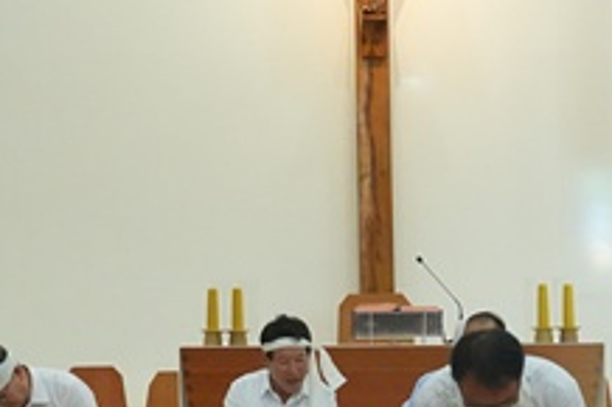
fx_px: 1784
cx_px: 376
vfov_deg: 12.5
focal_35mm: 105
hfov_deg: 19.4
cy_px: 588
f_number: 6.3
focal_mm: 20
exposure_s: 1/160
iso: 3200
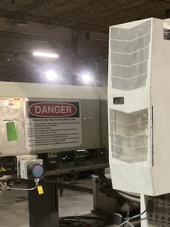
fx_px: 425
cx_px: 166
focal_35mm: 65
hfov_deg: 21.9
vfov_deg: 29.5
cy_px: 159
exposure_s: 1/30
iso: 320
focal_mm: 3
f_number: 1.8
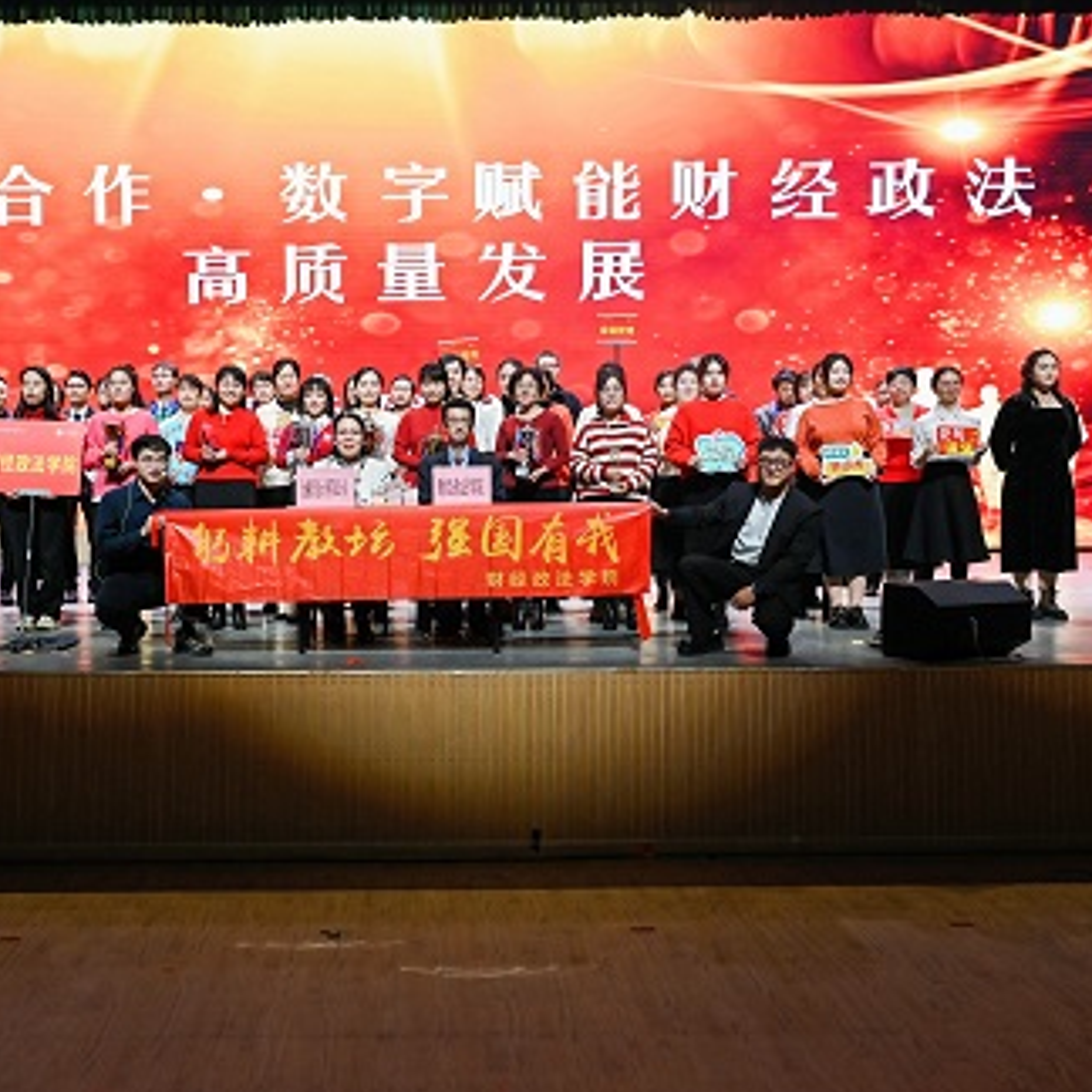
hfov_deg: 43.6
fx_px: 1356
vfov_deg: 43.9
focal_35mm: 38
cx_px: 435
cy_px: 543
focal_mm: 29
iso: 2000
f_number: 5.6
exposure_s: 1/200
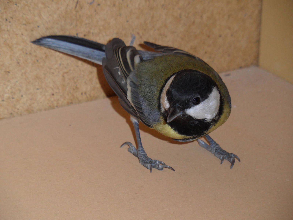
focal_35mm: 180
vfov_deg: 8.2
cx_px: 146
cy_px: 110
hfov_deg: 11.0
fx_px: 1524
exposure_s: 1/60
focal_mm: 29.7
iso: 200
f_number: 4.4
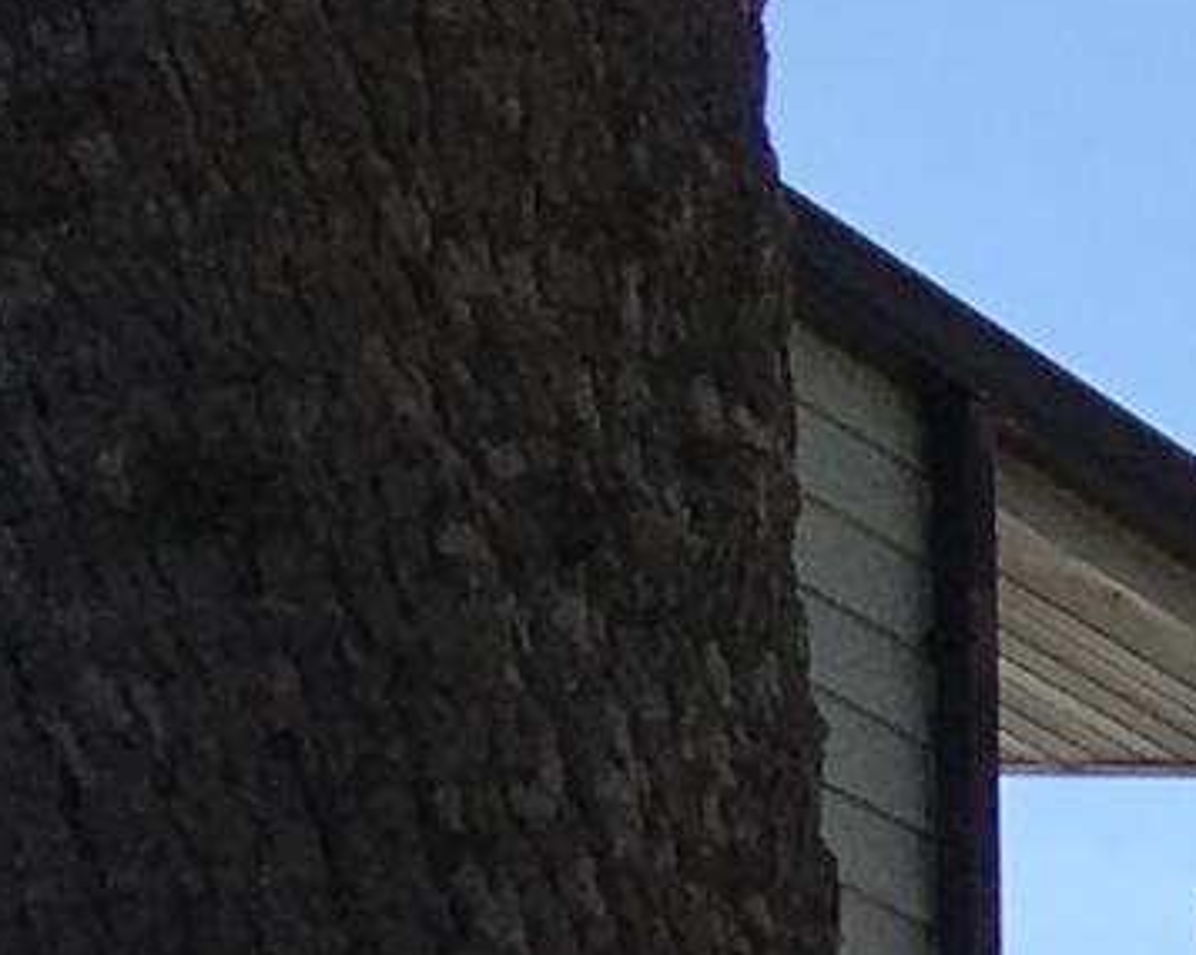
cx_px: 3936
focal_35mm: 238
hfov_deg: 7.0
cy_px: 3585
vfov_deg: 5.7
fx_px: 8418
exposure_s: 1/4049
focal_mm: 4.15
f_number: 2.2
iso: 25
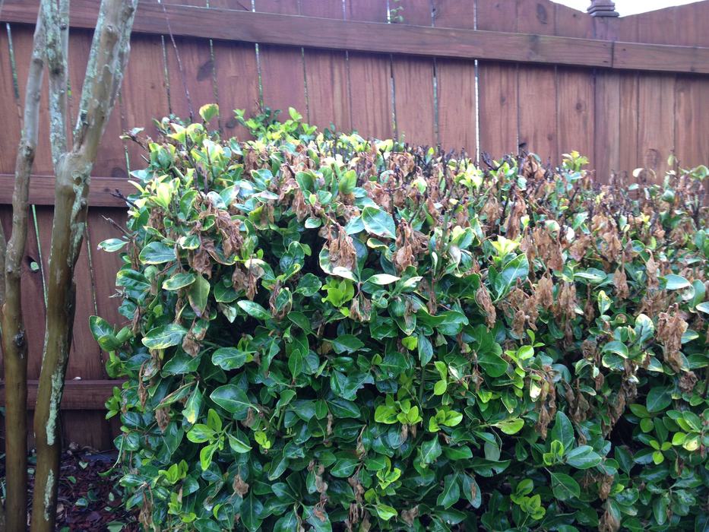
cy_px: 266
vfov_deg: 40.7
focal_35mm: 35
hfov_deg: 52.6
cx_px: 354
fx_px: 717
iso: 50
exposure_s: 1/60
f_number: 2.4
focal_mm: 4.28
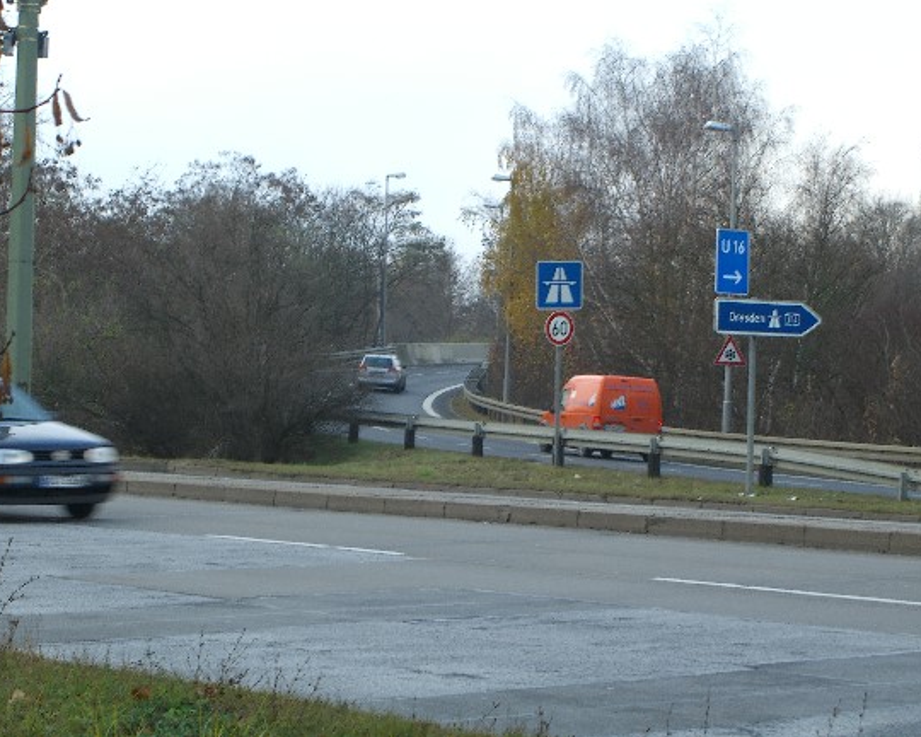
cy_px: 369
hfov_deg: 16.0
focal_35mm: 120
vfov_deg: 12.9
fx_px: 3271
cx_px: 473
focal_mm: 23.7
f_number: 5.1
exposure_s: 1/60
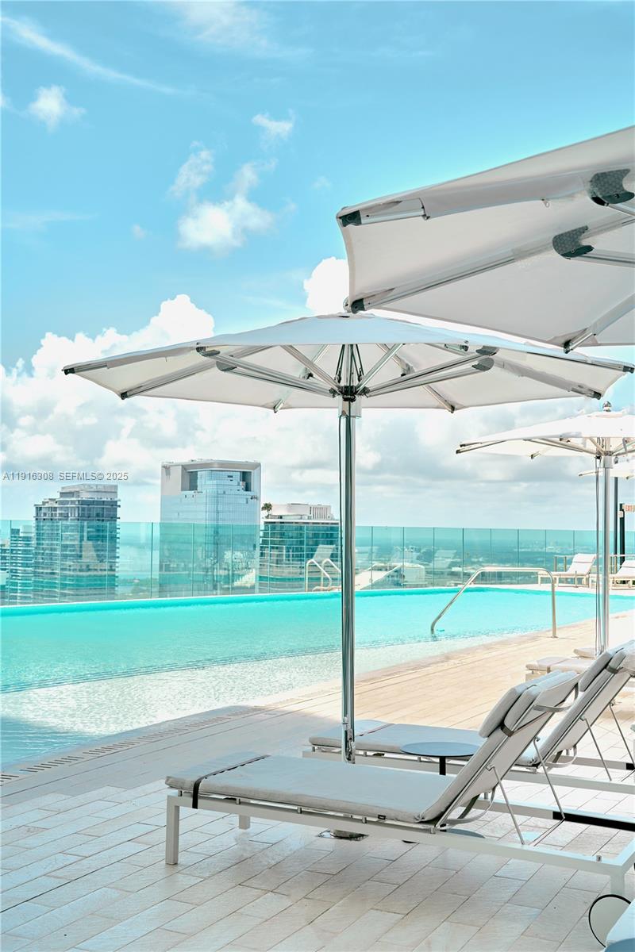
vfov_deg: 42.7
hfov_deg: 29.2
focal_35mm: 46
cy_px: 476
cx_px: 318
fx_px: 1217
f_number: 5.6
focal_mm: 46
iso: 125
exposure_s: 1/640
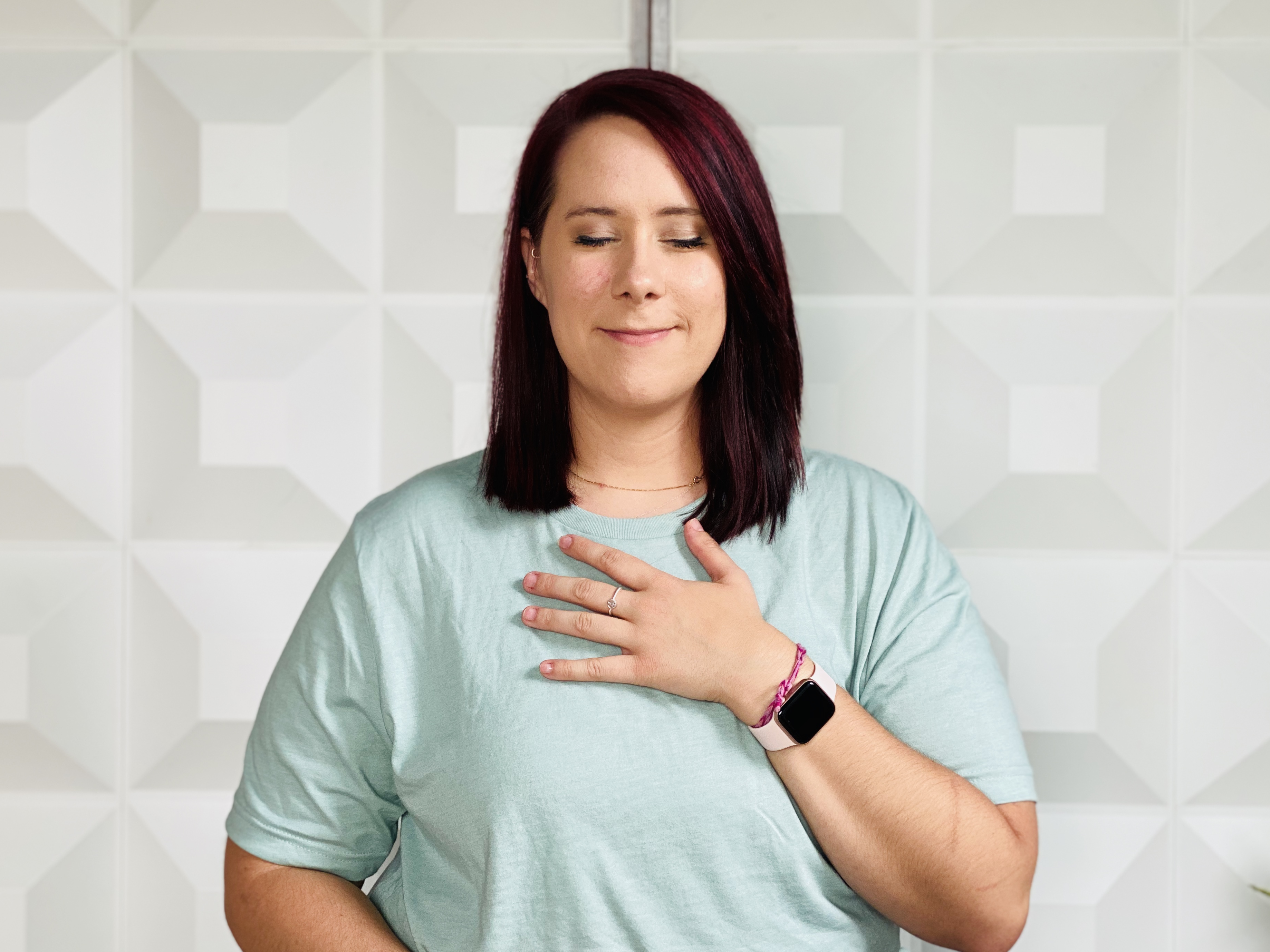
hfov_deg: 33.8
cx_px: 612
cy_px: 467
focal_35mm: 57
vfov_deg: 25.7
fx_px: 2091
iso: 64
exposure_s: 1/120
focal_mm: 6
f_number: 2
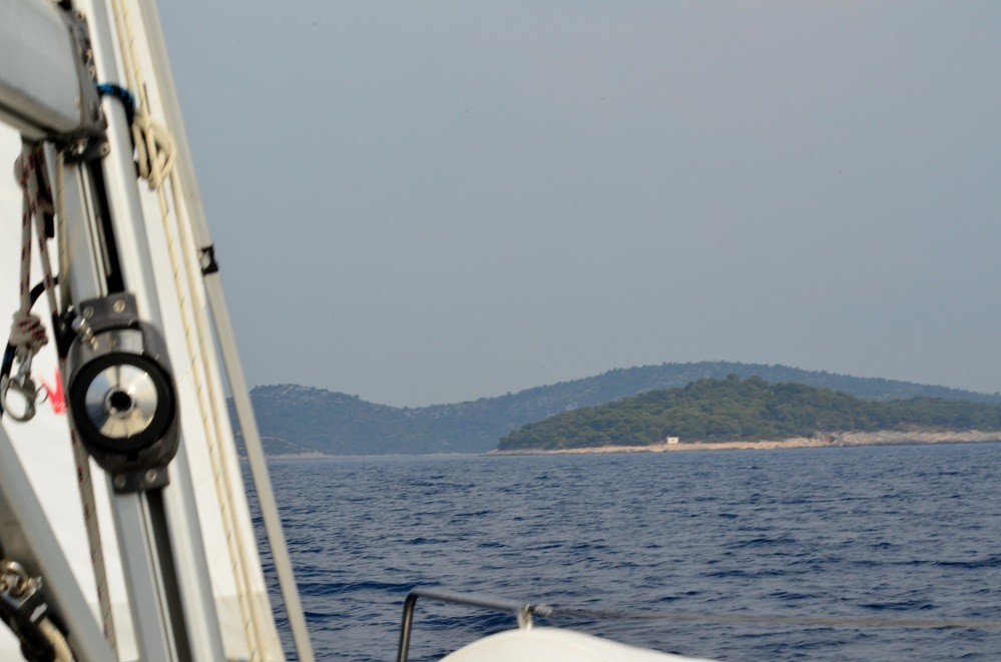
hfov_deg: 19.5
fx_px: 2913
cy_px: 331
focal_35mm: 105
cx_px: 500
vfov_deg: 13.0
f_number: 32
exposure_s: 1/60
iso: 320
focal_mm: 70
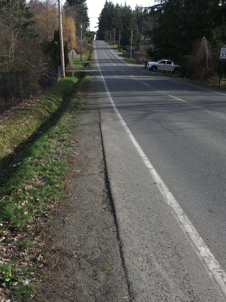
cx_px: 89
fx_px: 348
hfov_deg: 35.8
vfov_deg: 46.6
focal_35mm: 40
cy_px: 179
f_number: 2.2
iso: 25
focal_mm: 4.15
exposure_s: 1/437
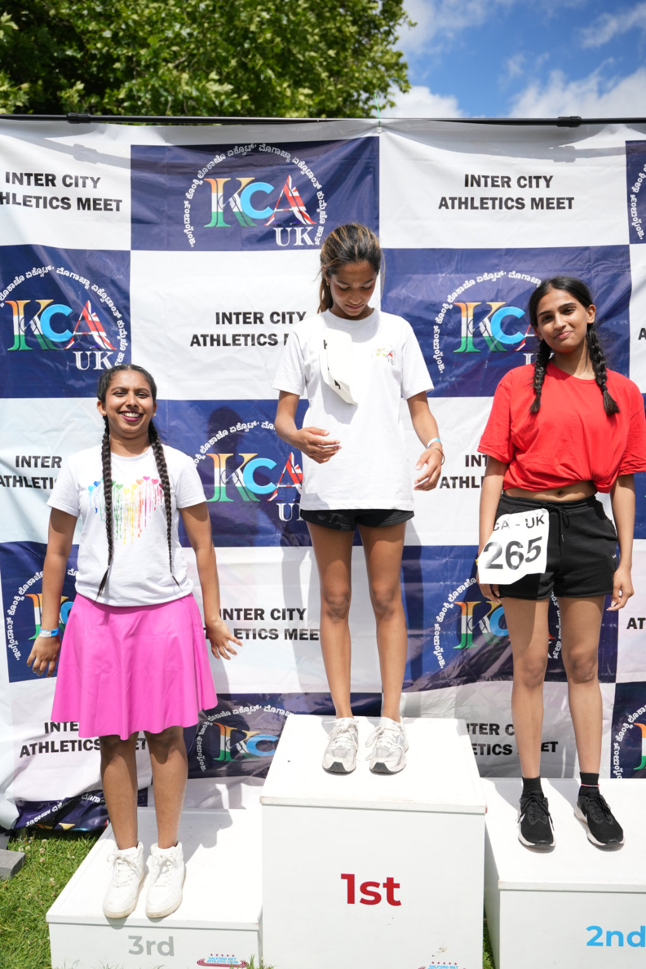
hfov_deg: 44.4
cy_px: 484
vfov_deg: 63.0
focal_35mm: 29
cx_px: 323
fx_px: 791
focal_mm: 29.4
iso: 250
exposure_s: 1/5000
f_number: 2.8
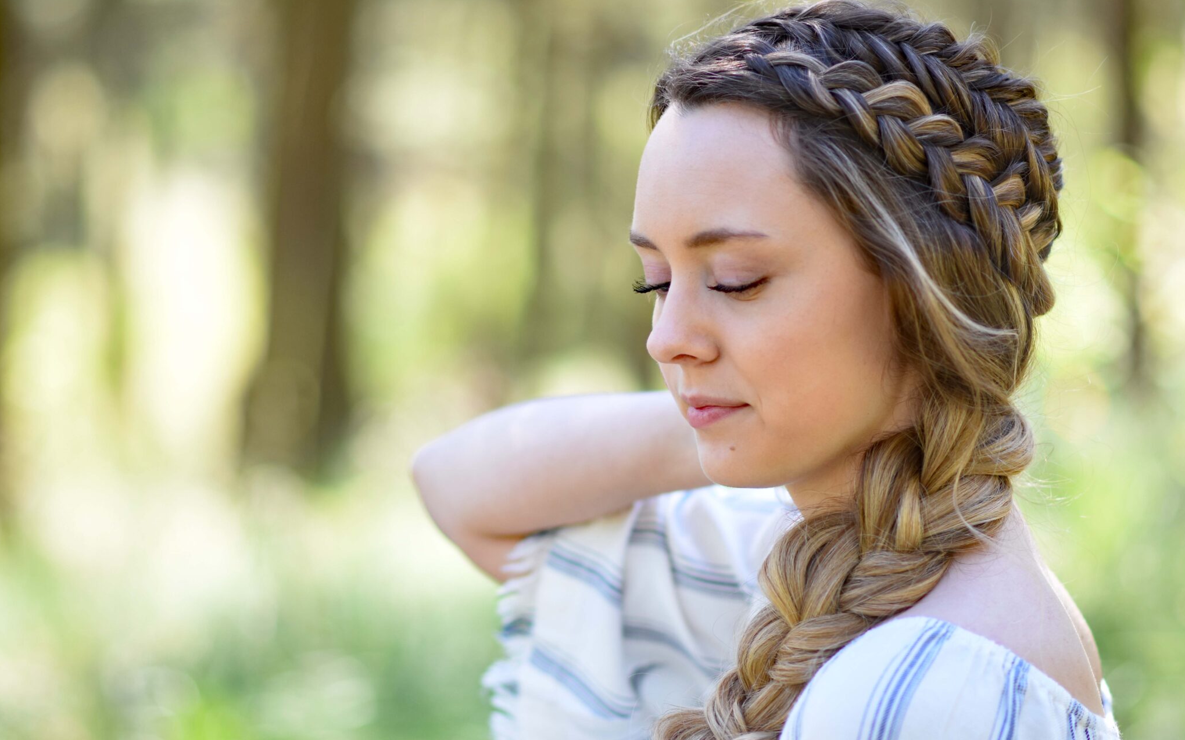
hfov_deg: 16.0
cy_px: 394
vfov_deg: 10.0
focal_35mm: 131
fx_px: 4215
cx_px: 593
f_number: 1.8
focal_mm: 85
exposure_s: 1/400
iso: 200
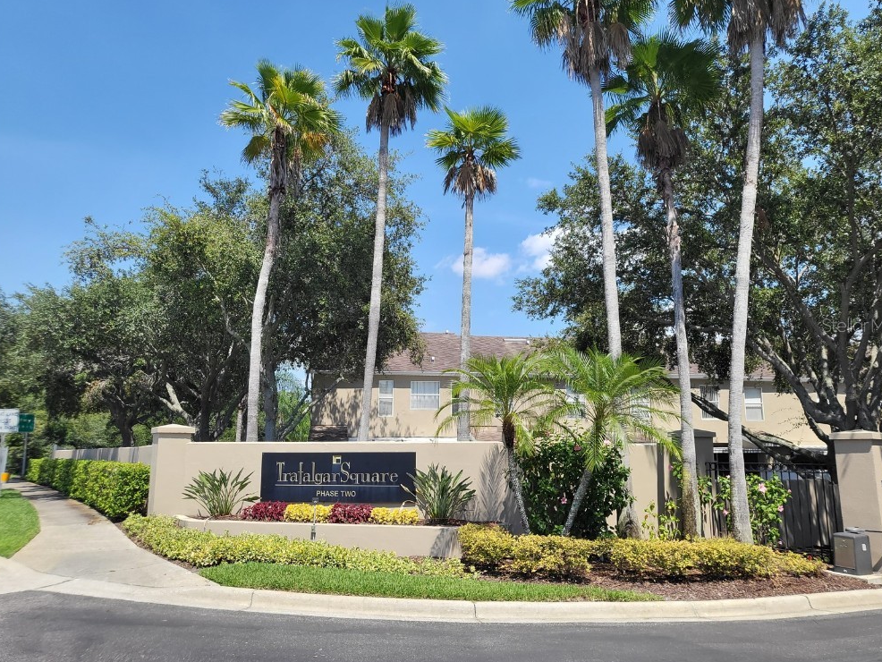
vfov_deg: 51.4
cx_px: 448
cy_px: 325
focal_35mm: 27
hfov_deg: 65.3
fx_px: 688
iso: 50
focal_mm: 4.25
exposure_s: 1/1967
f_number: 1.8
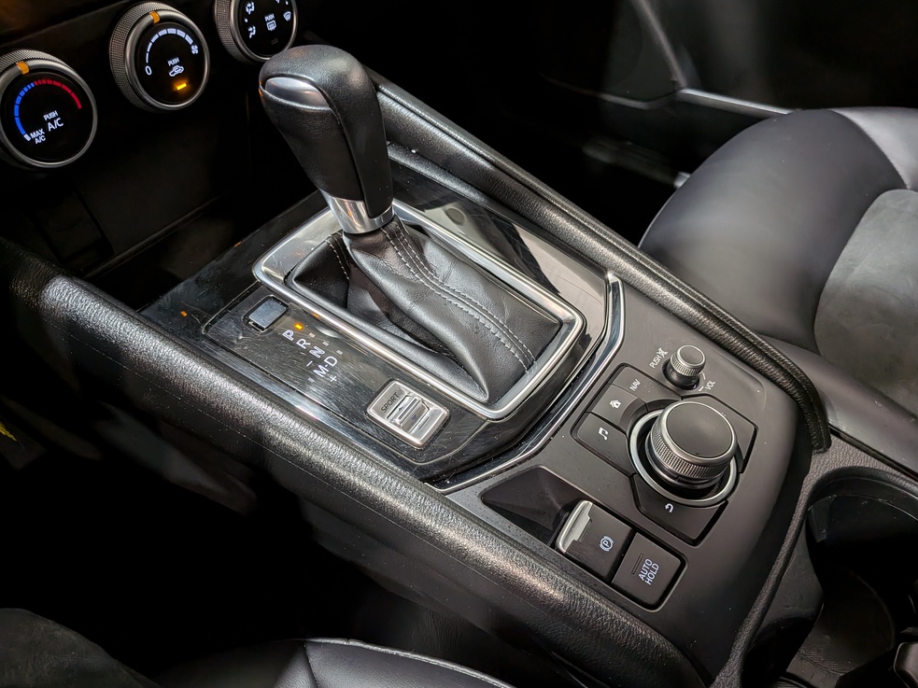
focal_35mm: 25
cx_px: 473
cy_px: 344
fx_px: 663
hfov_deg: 69.4
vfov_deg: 54.9
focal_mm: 4.53
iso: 57
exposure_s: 1/100
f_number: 1.7
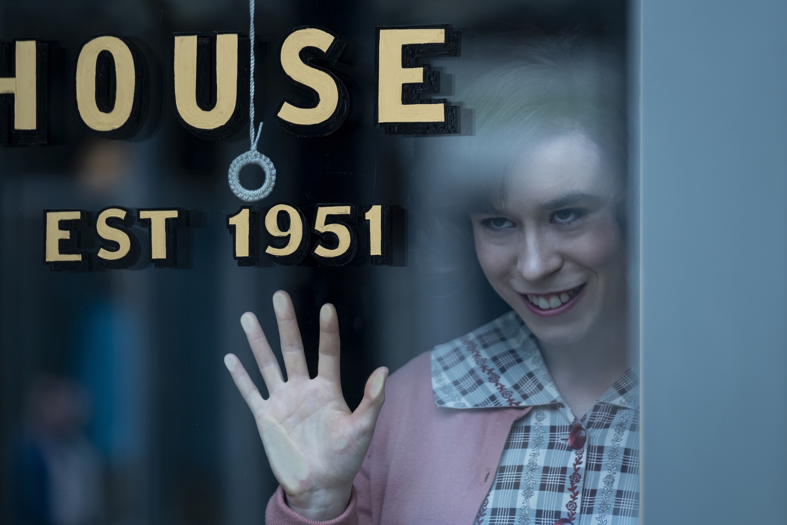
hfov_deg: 9.8
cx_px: 394
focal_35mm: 210
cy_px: 262
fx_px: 4590
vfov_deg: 6.5
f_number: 2.8
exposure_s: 1/250
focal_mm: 140
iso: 800
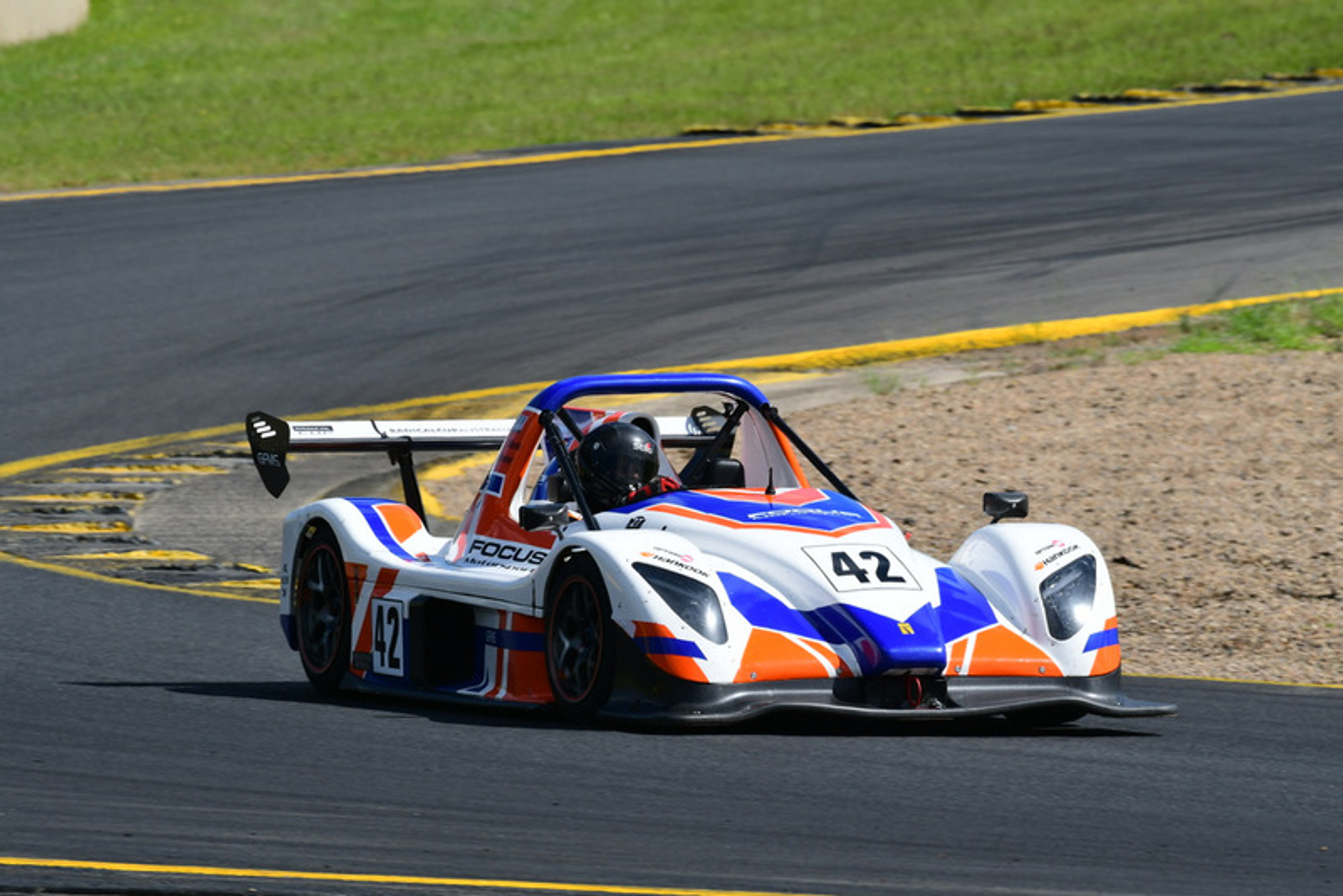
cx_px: 672
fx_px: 21830
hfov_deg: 3.5
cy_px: 448
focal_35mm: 585
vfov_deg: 2.4
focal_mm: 390
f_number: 11
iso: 320
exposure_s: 1/640
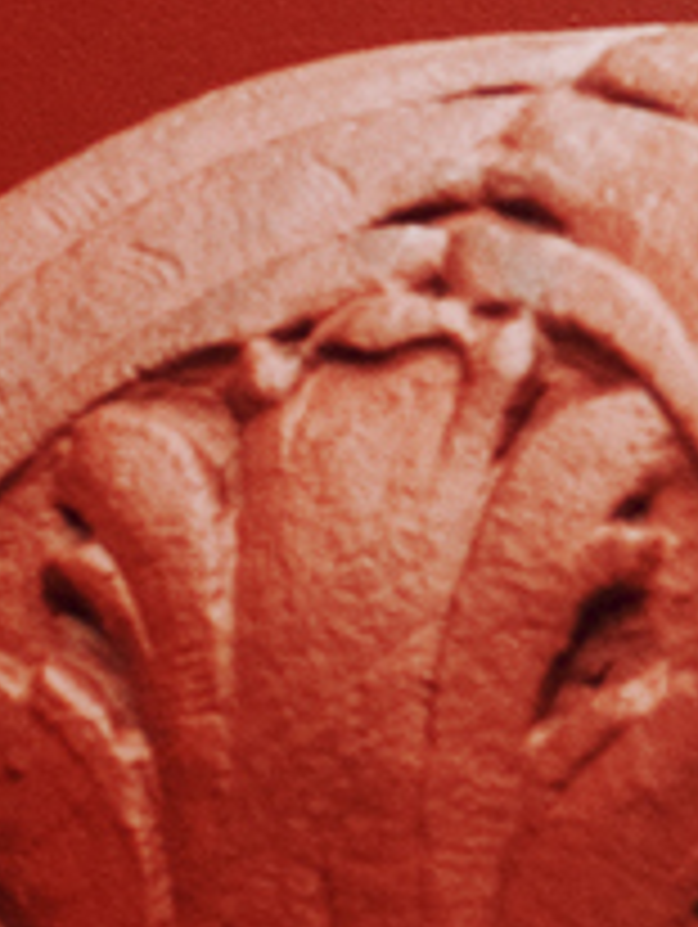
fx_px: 9551
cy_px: -682
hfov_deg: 4.0
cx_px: 2292
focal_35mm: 356
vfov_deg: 5.5
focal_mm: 24
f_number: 5.6
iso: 200
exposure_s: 1/80
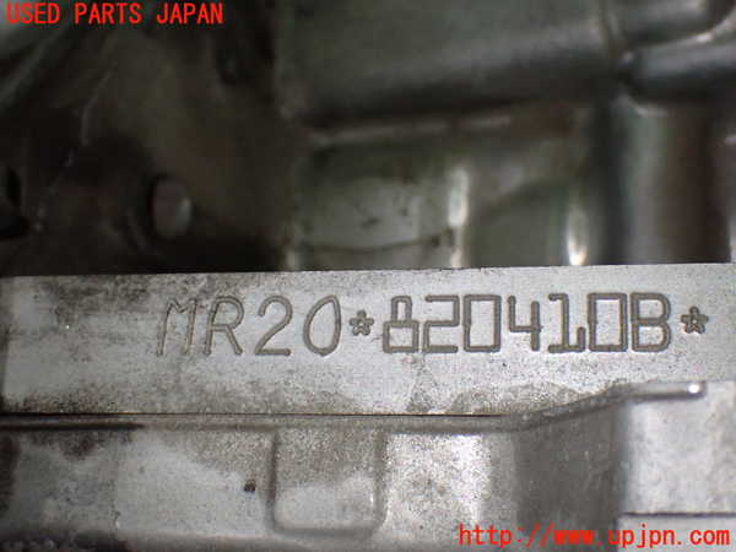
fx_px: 1233
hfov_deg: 33.2
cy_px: 276
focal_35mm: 58
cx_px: 368
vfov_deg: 25.2
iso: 800
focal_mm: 10.35
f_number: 3.5
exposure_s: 1/60
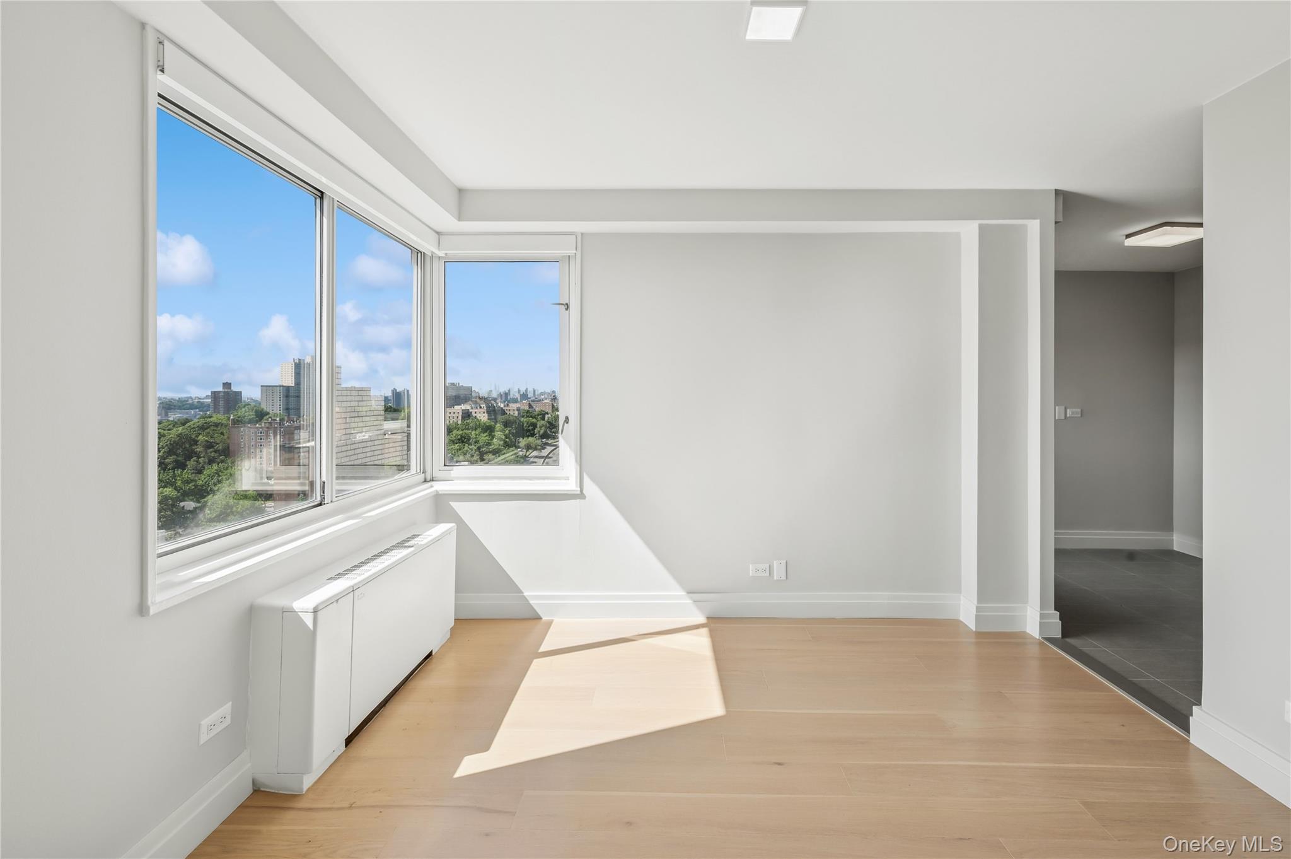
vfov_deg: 81.1
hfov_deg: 104.3
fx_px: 502
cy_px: 430
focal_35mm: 14
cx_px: 646
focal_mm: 14
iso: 200
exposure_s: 1/50
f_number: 11
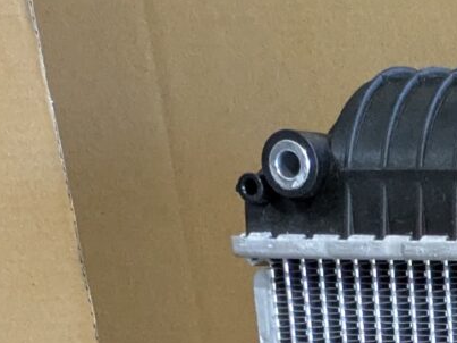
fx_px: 2098
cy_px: 995
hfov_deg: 11.0
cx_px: 988
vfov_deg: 8.1
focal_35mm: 159
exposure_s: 1/50
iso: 488
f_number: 1.89
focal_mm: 5.43
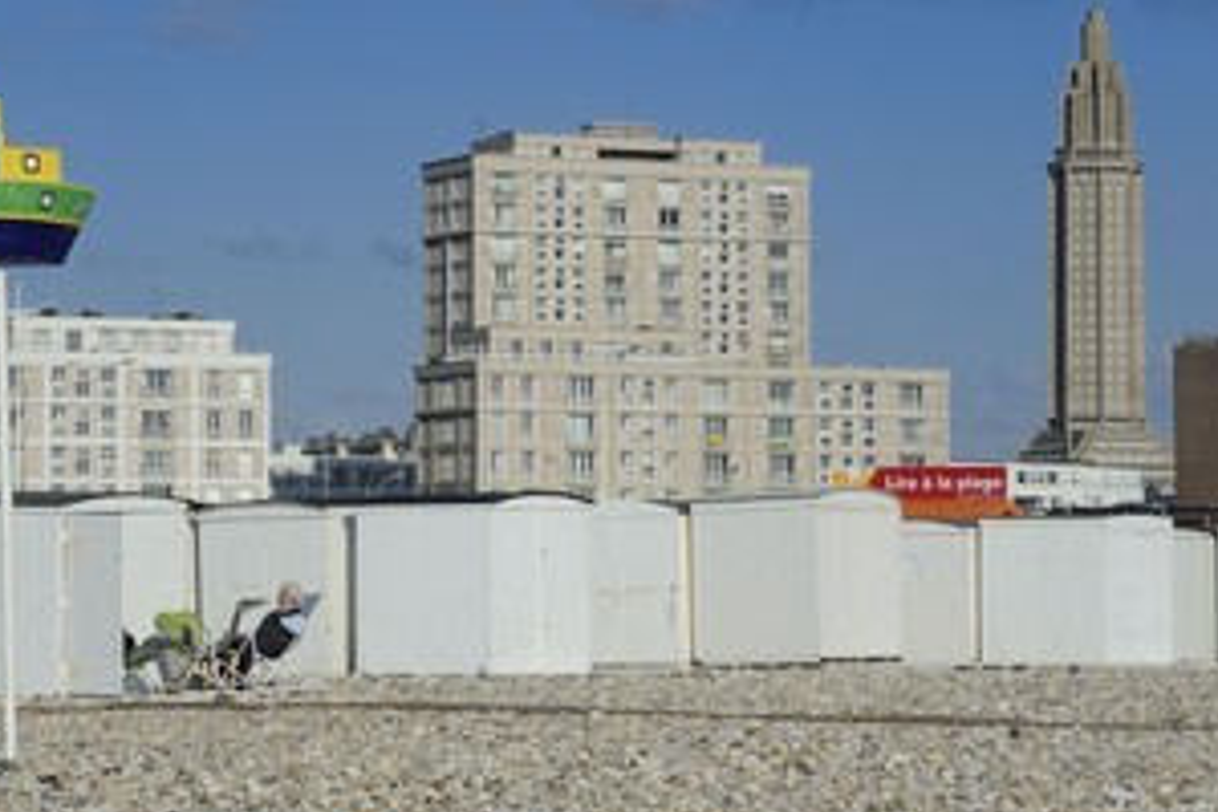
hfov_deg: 13.3
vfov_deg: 8.9
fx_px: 5210
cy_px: 304
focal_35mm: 154
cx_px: 536
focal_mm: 110
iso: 200
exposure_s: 1/640
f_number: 10
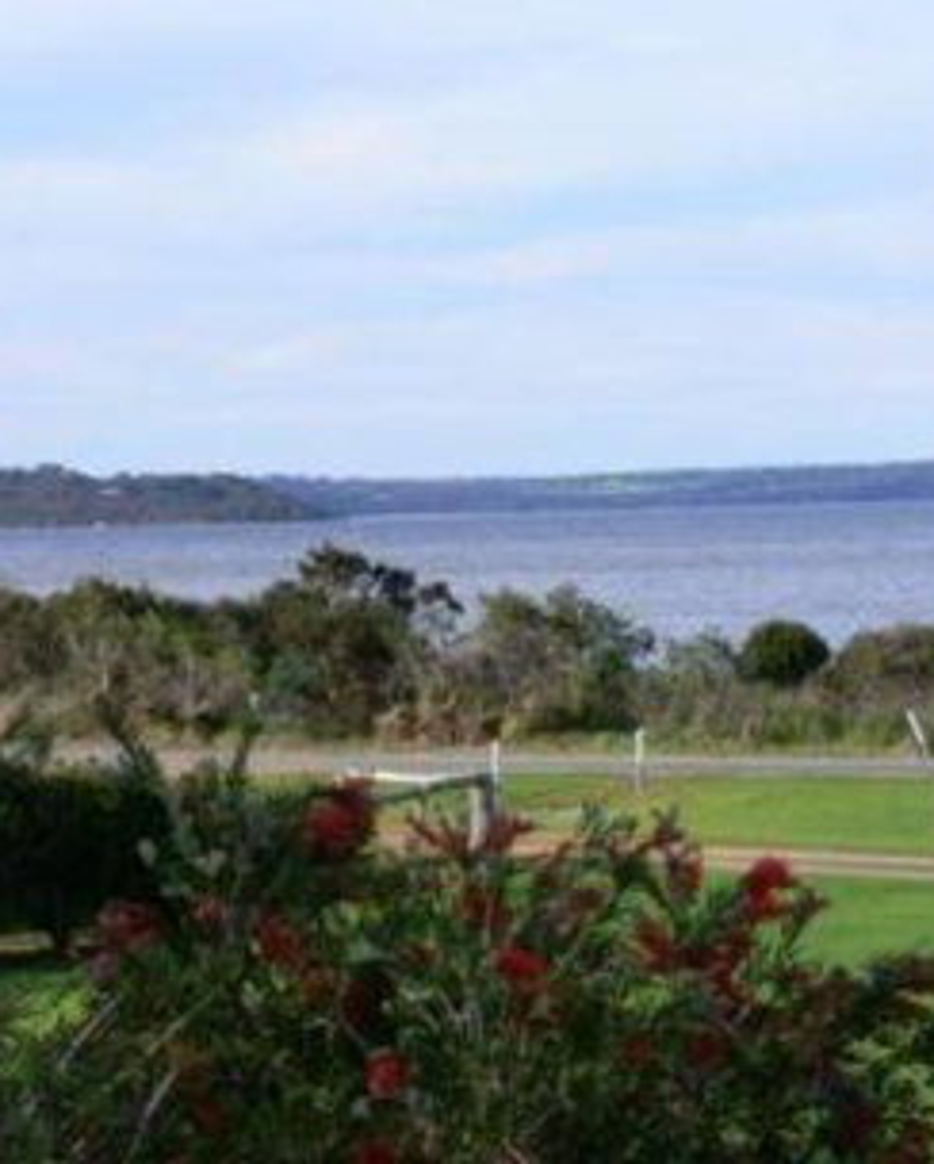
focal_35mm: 157
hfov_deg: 9.9
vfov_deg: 12.3
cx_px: 609
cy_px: 659
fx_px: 5414
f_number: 5.6
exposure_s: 1/320
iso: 100
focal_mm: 21.6
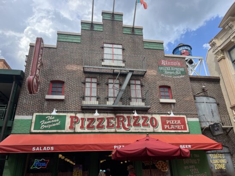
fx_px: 176
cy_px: 88
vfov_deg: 53.0
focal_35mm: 26
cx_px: 118
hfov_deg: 67.3
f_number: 1.5
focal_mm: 5.7
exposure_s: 1/2083
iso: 50
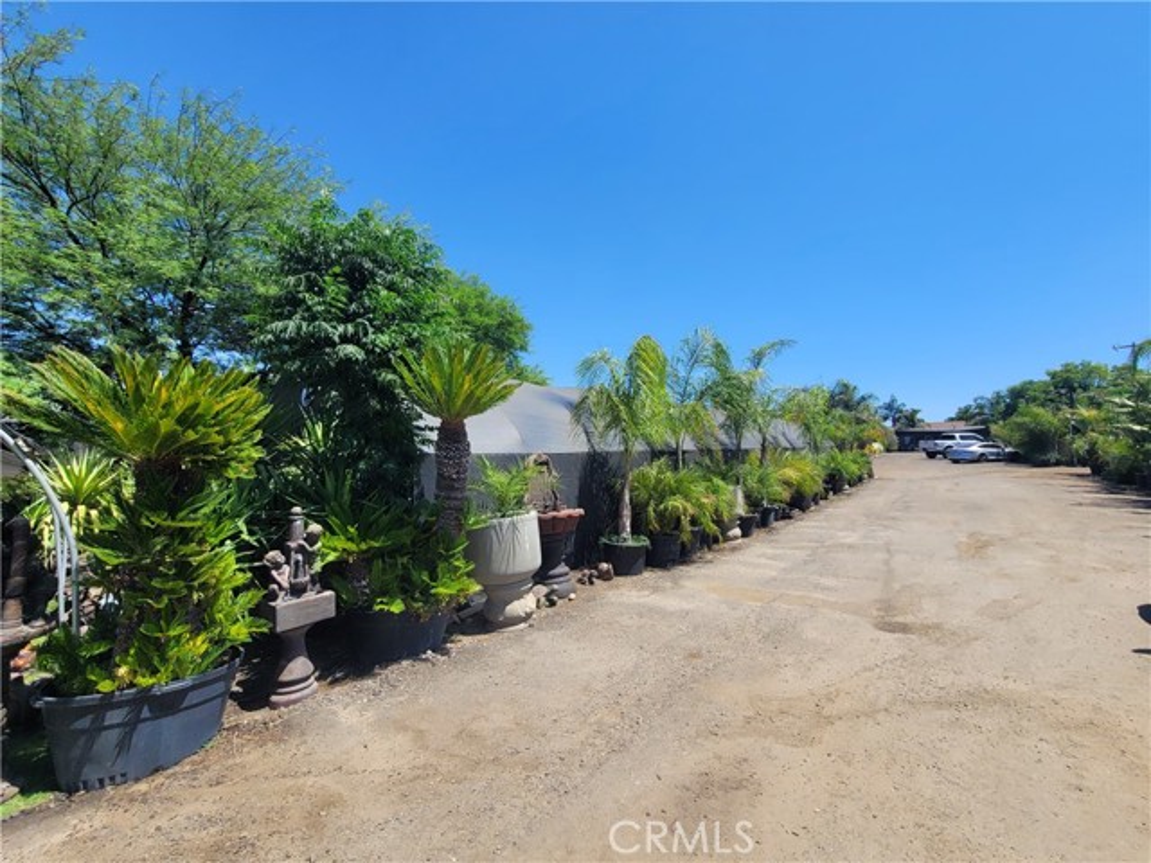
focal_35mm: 13
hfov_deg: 106.2
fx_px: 432
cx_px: 576
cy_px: 432
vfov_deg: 89.9
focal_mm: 2.2
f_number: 2.2
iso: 50
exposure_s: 1/1365
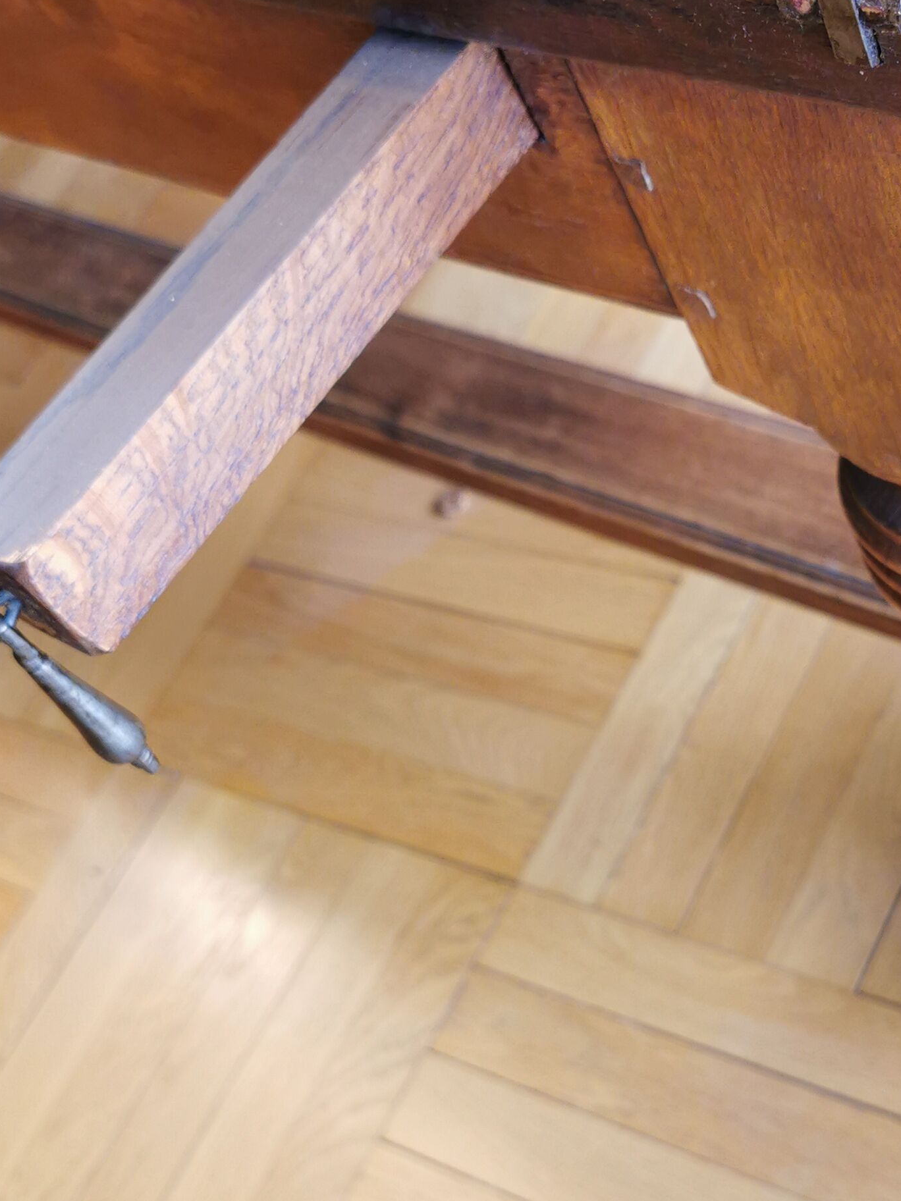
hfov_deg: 26.8
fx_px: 1874
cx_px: 613
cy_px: 773
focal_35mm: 54
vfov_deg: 35.3
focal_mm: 5.56
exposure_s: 1/50
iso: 100
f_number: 1.6
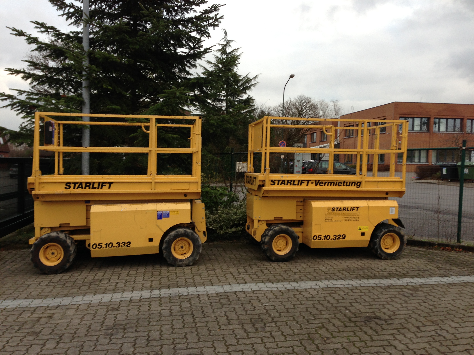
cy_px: 178
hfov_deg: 55.4
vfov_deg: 42.9
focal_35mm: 33
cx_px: 237
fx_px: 452
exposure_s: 1/130
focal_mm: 4.13
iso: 50
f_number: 2.4
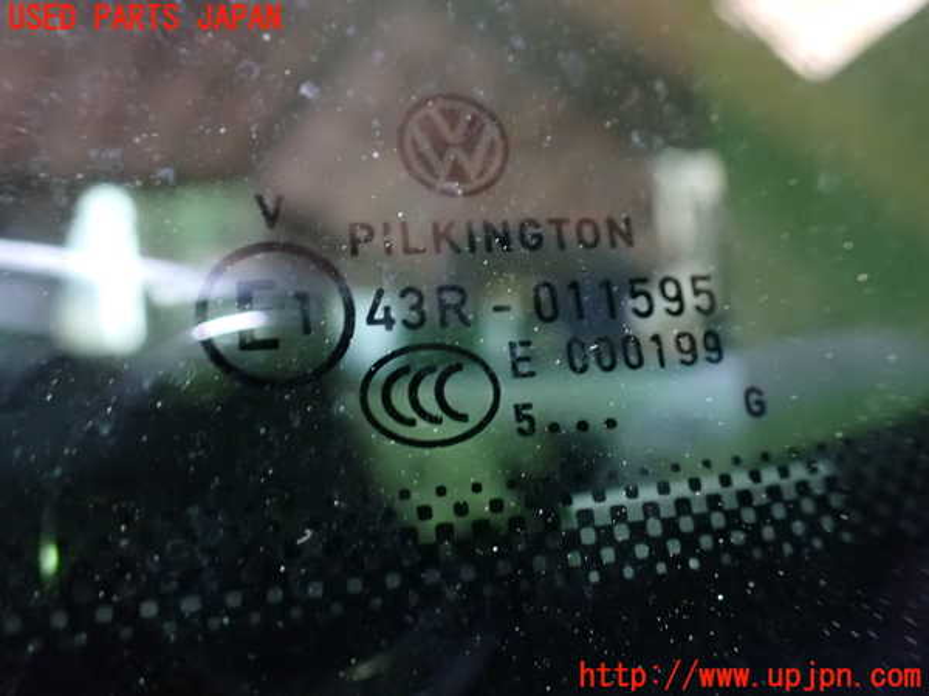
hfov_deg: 60.0
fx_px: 805
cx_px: 464
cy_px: 348
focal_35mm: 30
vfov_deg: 46.8
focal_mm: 5.4
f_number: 2.3
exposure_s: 1/30
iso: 1600
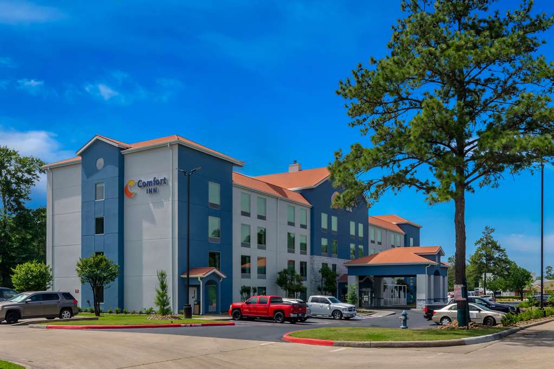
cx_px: 277
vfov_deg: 43.6
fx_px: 461
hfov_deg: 62.0
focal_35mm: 30
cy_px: 184
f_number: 11
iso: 200
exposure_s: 1/250
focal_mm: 20
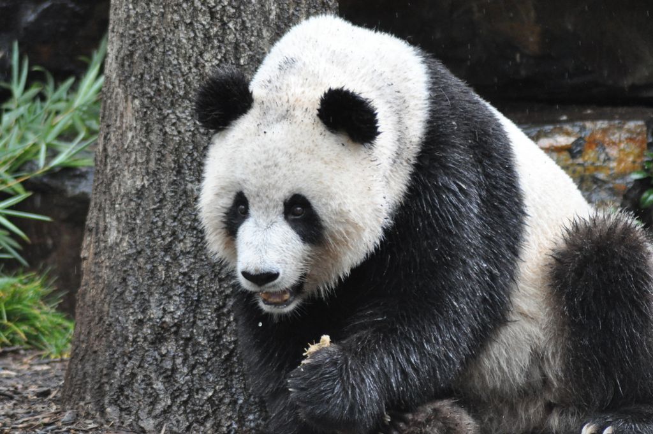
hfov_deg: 4.6
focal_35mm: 450
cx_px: 326
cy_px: 217
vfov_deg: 3.0
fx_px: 8152
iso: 1600
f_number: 5.6
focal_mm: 300
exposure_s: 1/400
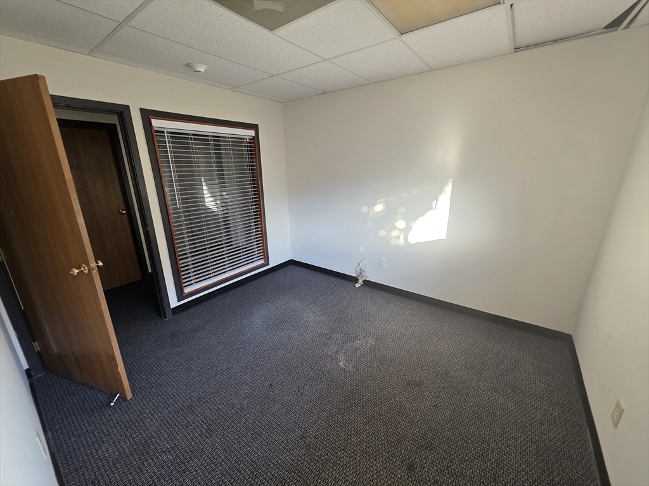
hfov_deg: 106.2
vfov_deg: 89.9
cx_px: 324
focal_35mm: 13
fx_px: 244
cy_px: 243
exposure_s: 1/120
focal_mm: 2.2
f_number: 1.9
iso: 200
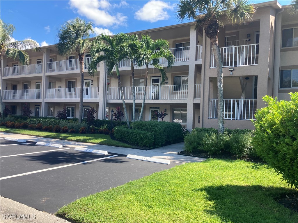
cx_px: 149
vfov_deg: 49.7
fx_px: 241
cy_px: 112
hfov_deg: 63.4
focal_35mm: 28
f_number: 1.8
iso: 20
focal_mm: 3.99
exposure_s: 1/736
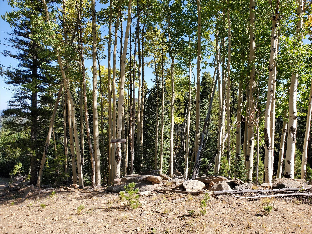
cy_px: 117
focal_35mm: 26
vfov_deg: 53.1
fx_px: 234
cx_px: 156
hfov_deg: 67.3
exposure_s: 1/667
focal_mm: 4.3
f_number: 2.4
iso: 50
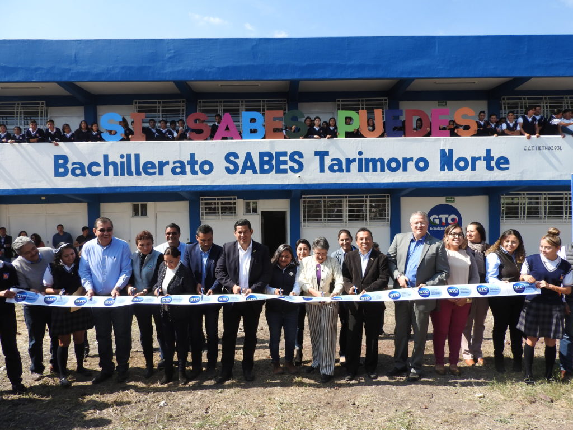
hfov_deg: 71.6
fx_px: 397
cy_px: 215
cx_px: 286
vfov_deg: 56.8
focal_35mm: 24
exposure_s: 1/800
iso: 100
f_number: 3.3
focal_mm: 4.3
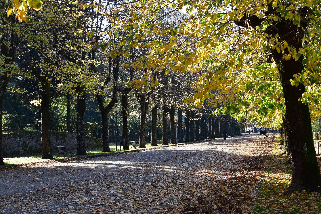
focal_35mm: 52
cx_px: 160
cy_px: 107
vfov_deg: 25.8
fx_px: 468
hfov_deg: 37.9
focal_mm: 35
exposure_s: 1/160
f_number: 9
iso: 400
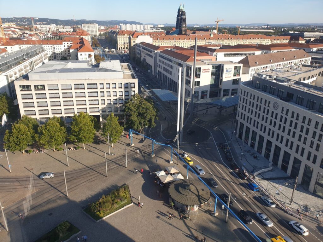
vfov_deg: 53.1
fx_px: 243
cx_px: 162
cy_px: 121
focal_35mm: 26
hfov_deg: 67.3
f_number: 2.4
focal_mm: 4.3
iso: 50
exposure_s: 1/548
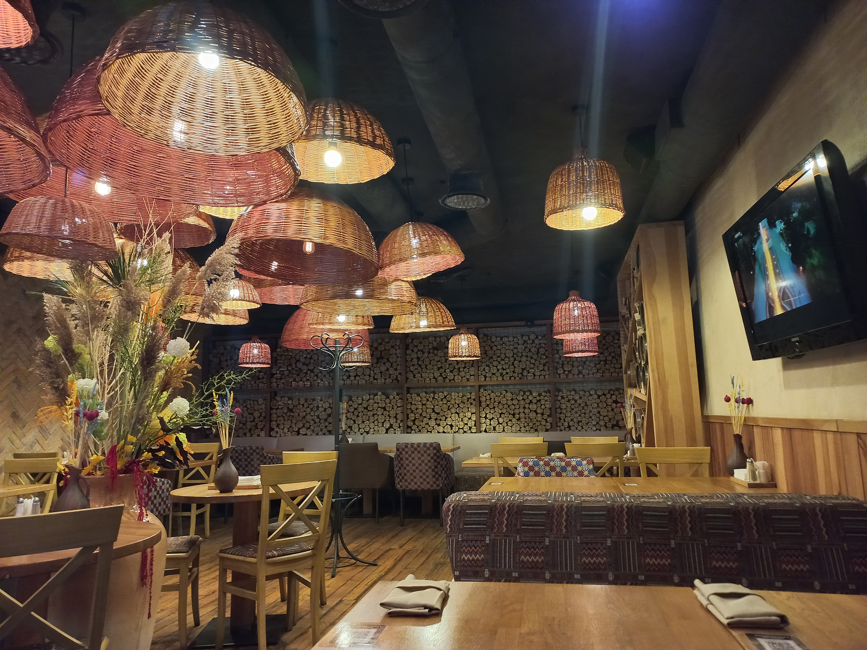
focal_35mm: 25
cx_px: 434
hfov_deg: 69.4
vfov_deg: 54.9
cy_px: 325
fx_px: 626
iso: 400
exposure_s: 1/25
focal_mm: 4.6
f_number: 1.8
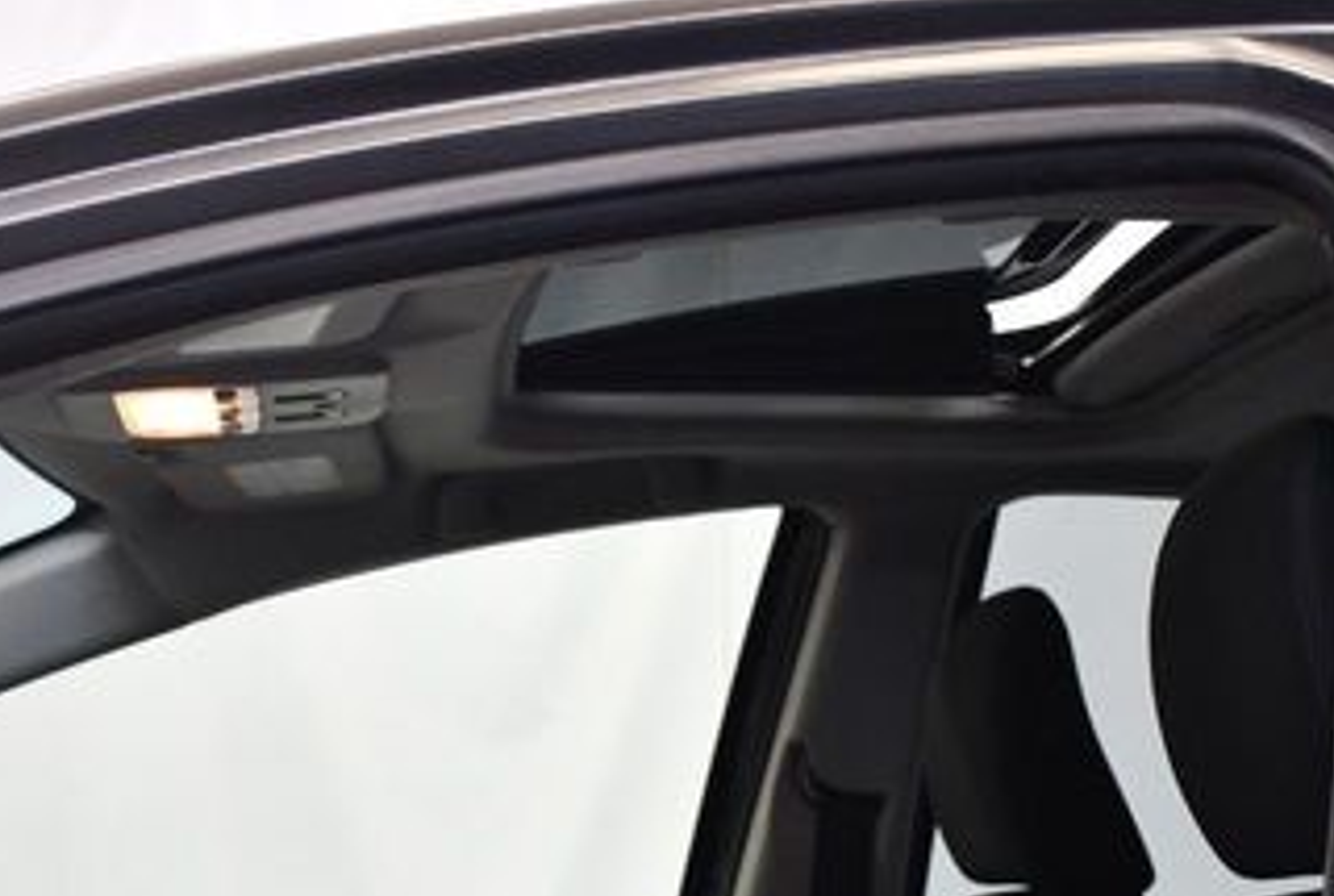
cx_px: 509
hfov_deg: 27.9
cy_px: 856
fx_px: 2674
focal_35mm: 72
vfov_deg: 18.6
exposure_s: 1/125
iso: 1000
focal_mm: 18
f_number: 3.5
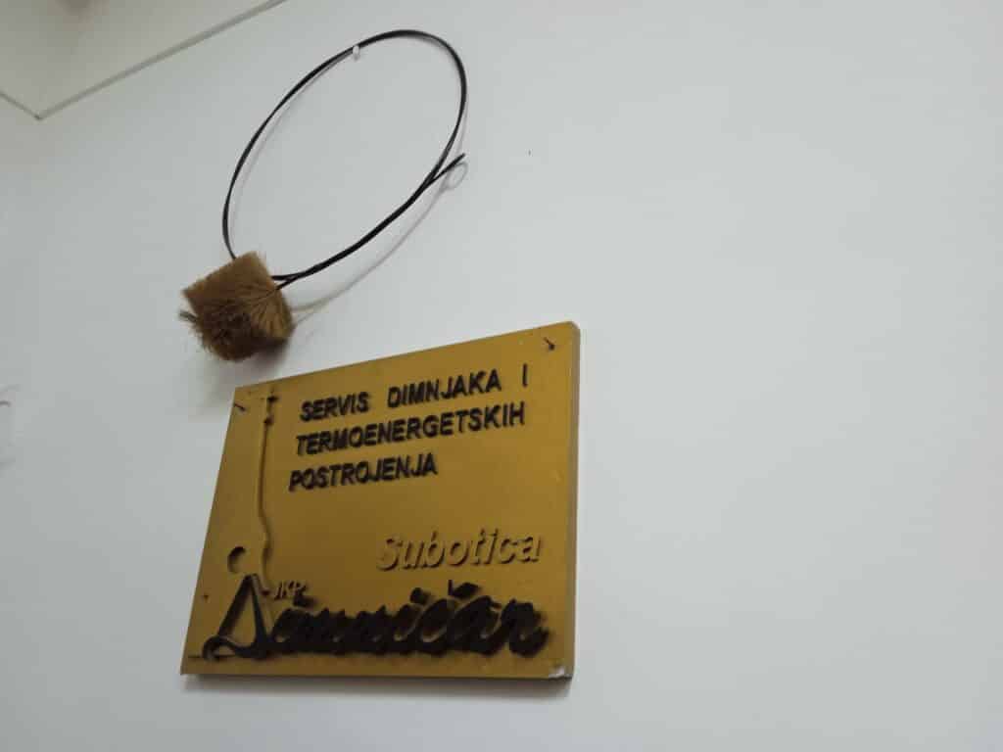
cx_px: 502
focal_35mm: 28
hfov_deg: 63.4
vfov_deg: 49.7
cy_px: 376
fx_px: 811
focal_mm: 3.43
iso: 477
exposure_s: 1/20
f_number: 2.2
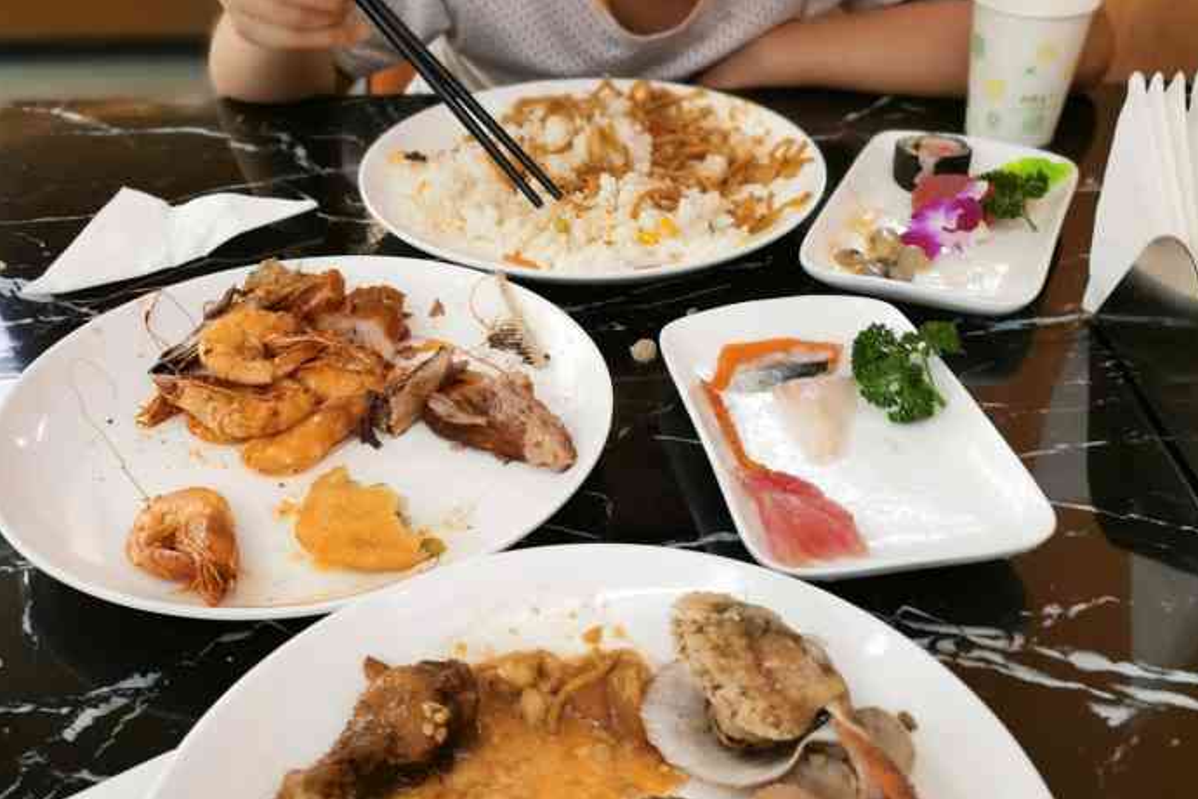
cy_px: 446
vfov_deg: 35.0
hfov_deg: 50.7
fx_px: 1264
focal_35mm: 38
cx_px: 602
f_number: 1.8
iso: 640
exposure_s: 1/33.3
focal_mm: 5.58
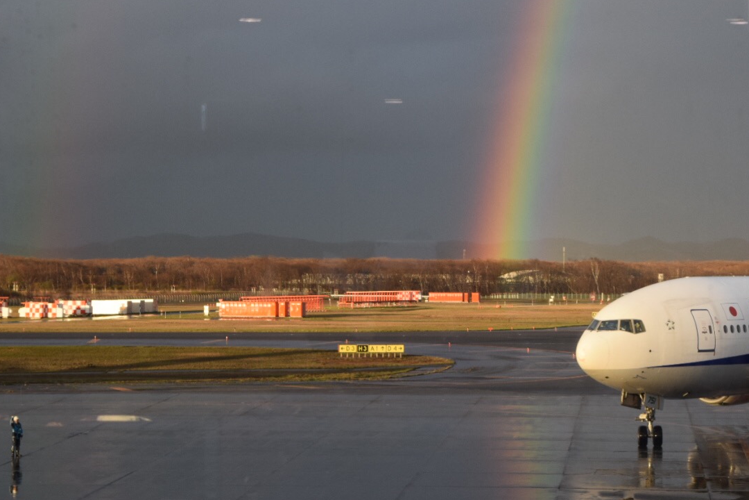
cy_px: 188
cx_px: 542
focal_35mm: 124
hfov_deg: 16.5
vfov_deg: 11.1
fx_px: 2574
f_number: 6.3
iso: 400
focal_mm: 55
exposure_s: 1/160
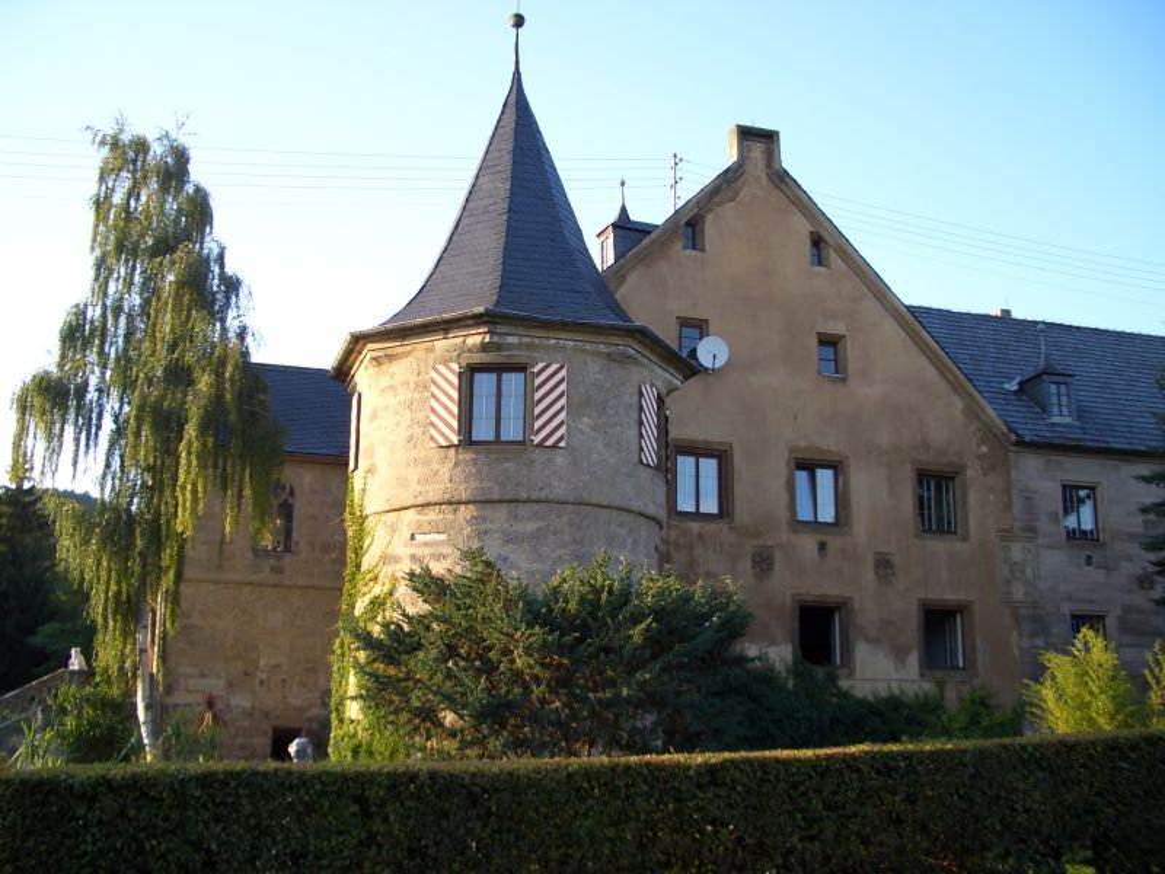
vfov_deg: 40.7
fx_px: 1178
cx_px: 582
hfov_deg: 52.6
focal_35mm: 35
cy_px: 437
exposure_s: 1/125
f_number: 2.6
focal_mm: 5.8
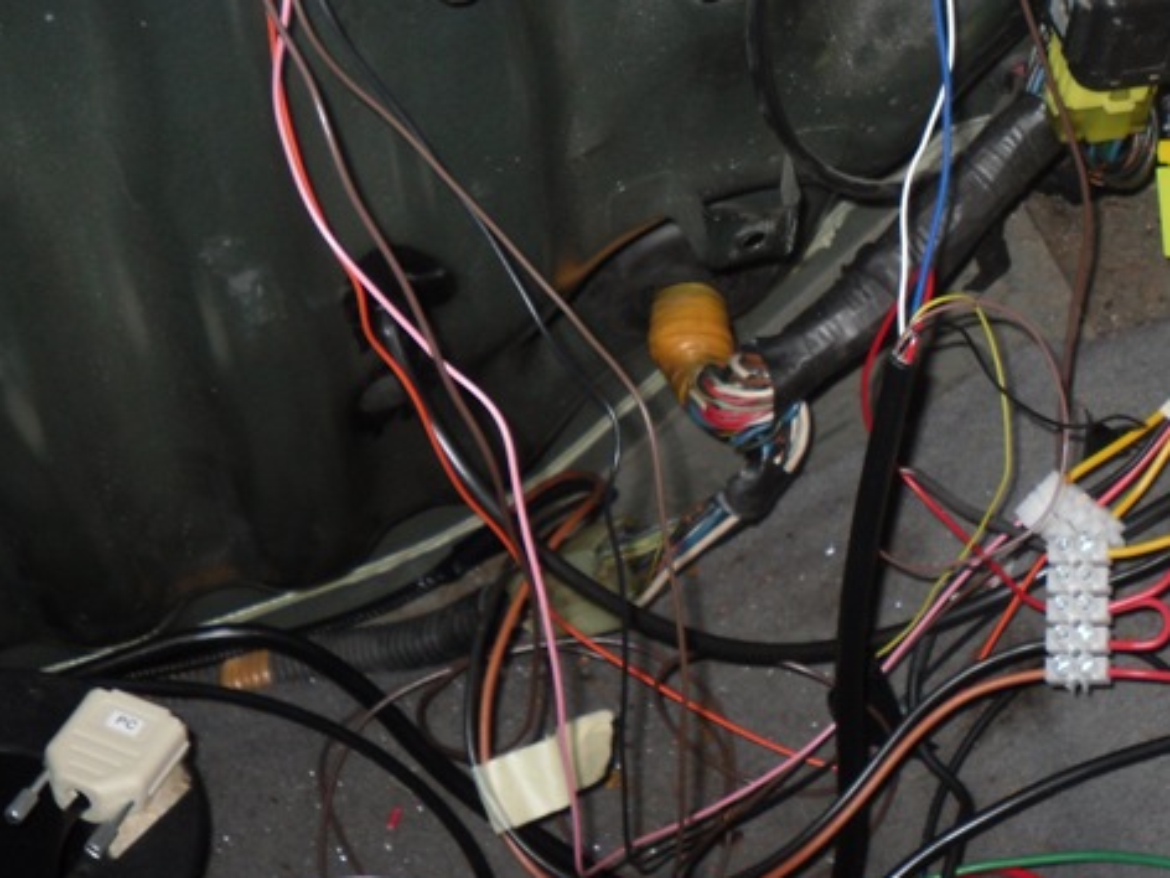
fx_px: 2569
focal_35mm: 76
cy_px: -5
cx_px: 863
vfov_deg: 18.8
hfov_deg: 25.4
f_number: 3
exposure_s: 1/45
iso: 80
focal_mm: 6.3
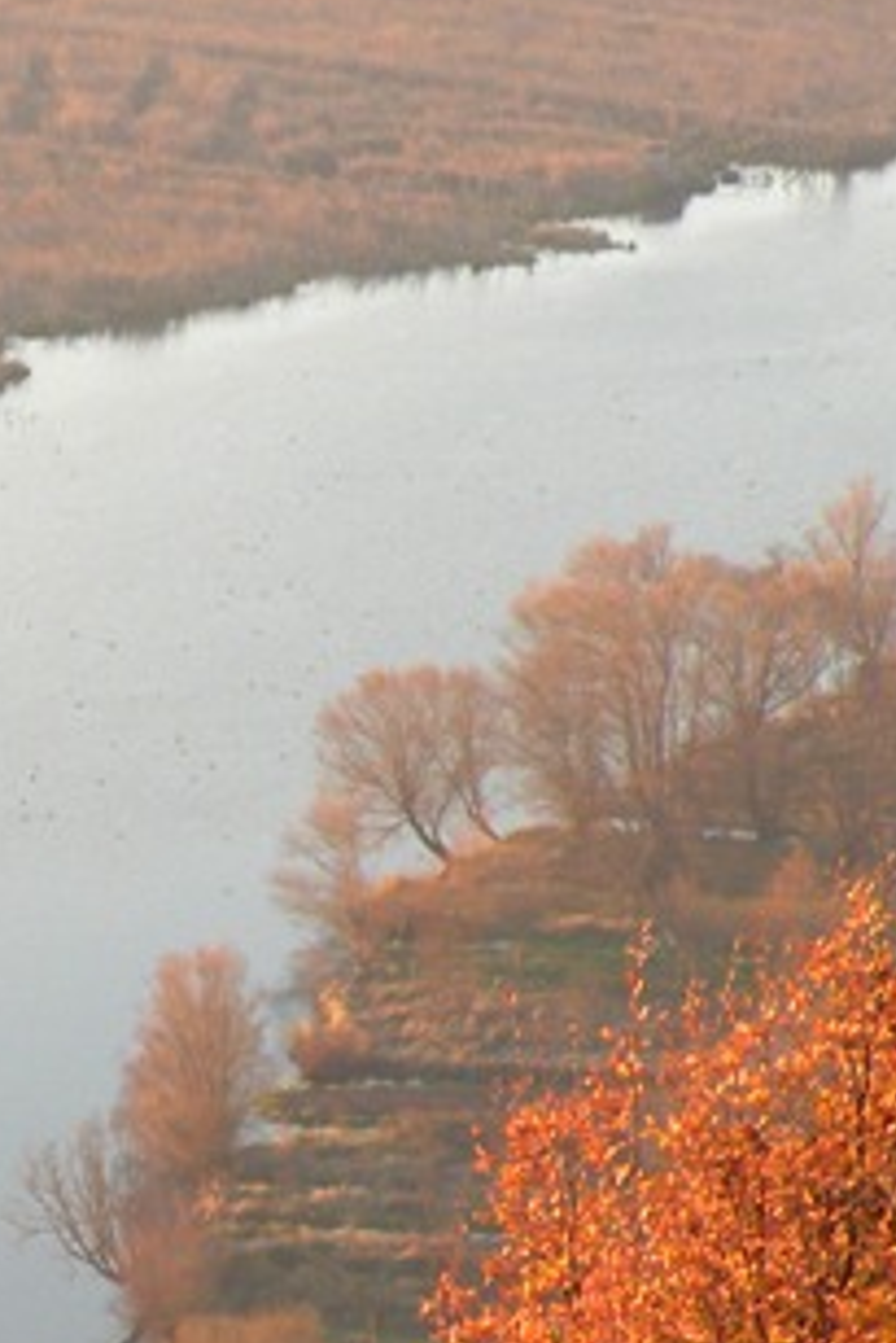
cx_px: 98
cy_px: 1256
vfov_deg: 7.8
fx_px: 9807
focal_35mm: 263
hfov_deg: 5.2
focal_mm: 13.4
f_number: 4
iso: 64
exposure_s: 1/79.6
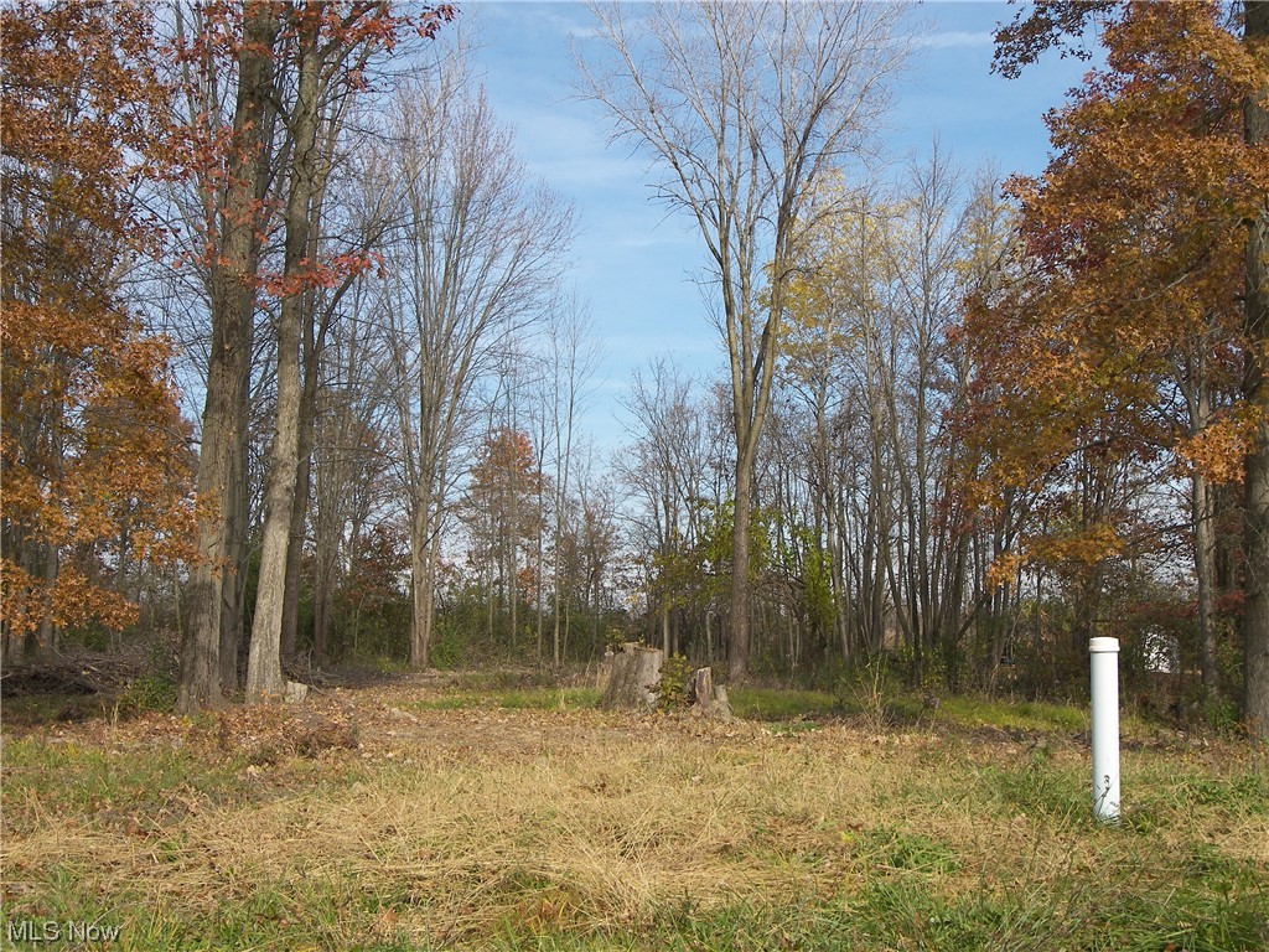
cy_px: 476
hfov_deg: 42.1
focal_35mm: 45
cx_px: 634
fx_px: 1650
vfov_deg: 32.2
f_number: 3.6
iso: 50
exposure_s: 1/500
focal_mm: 9.4
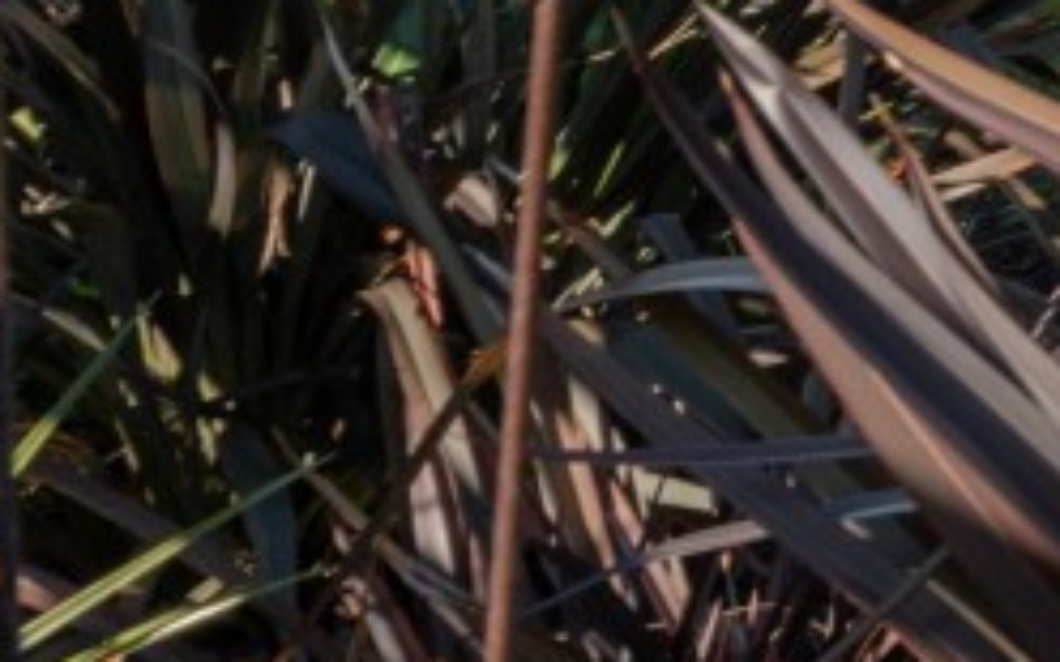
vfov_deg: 8.7
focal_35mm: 134
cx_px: 3389
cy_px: -1016
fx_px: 3871
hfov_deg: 10.2
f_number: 9
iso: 125
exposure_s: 1/250
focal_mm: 17
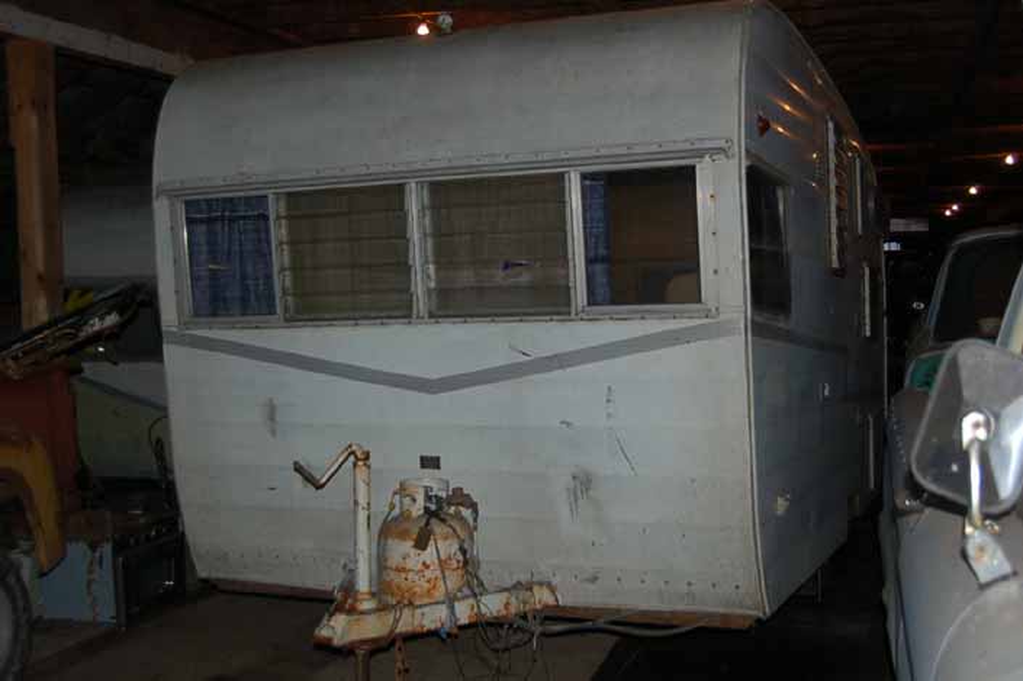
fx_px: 1278
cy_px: 340
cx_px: 512
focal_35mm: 45
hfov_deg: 43.6
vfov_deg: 29.8
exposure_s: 1/60
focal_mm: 30
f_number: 4.2
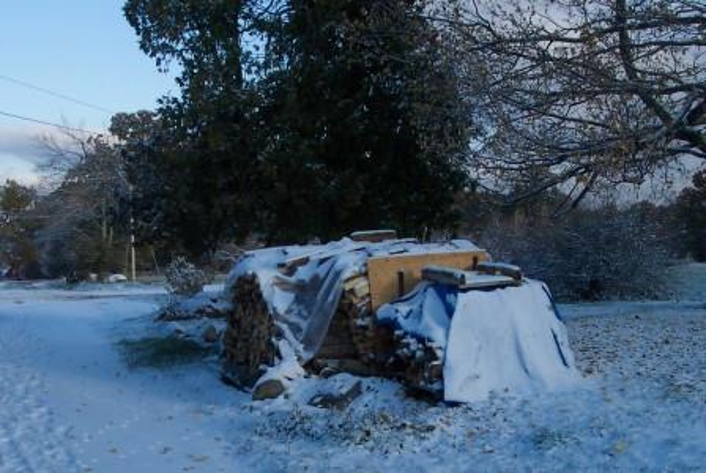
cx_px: 353
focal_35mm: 38
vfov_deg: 35.2
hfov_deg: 50.6
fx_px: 746
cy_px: 236
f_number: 4.8
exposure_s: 1/500
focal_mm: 8
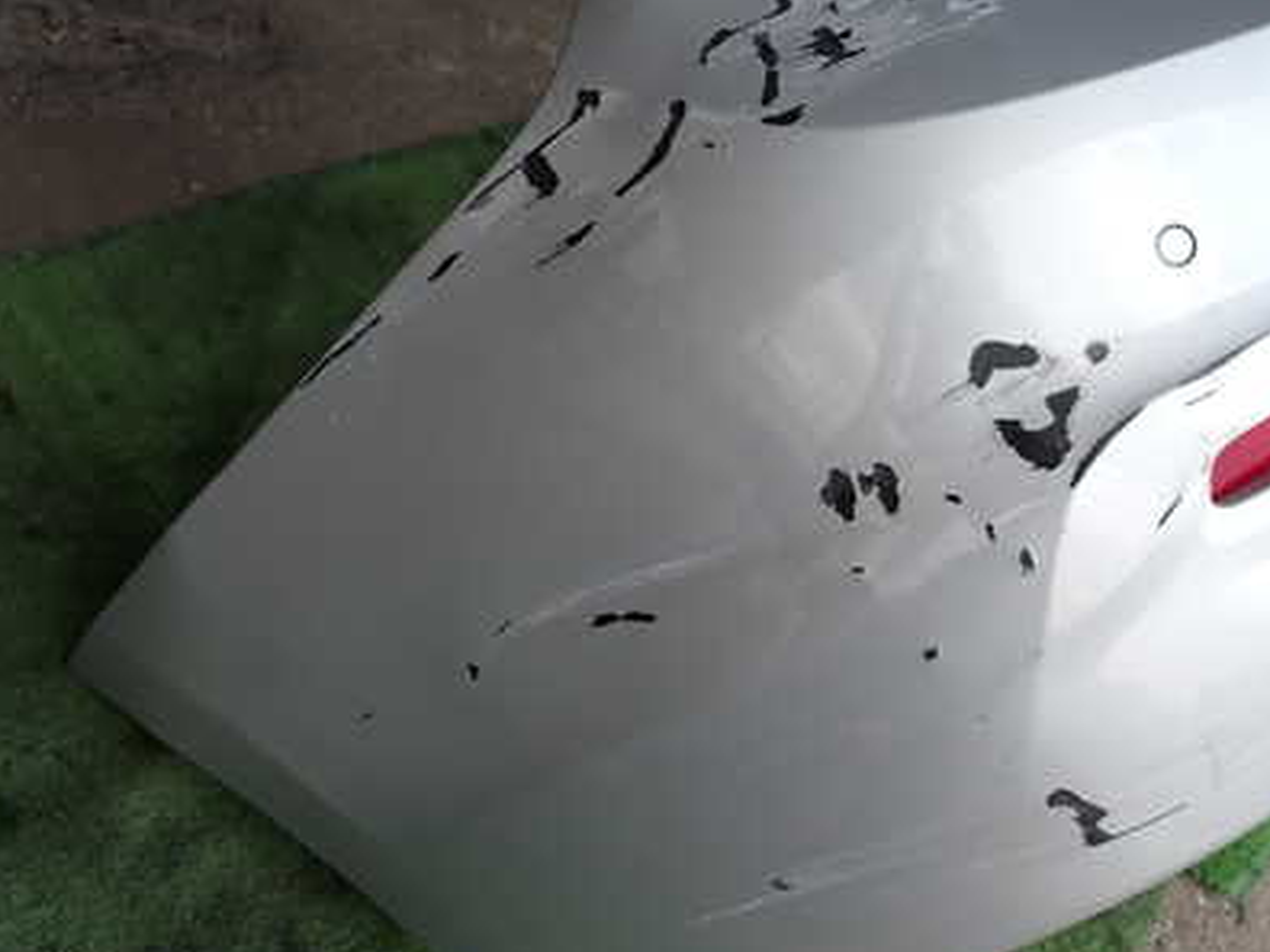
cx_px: 775
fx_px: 1394
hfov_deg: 48.6
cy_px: 511
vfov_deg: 37.7
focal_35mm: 38
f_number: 2.8
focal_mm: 4.5
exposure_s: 1/500
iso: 100
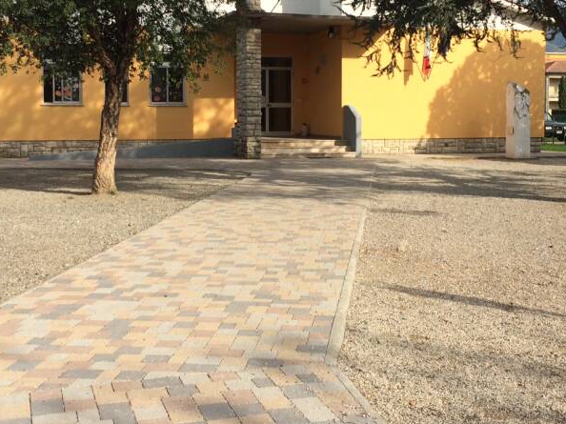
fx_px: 817
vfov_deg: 28.9
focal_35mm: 50
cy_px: 137
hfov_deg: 38.2
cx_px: 294
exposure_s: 1/1709
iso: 32
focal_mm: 4.15
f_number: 2.2
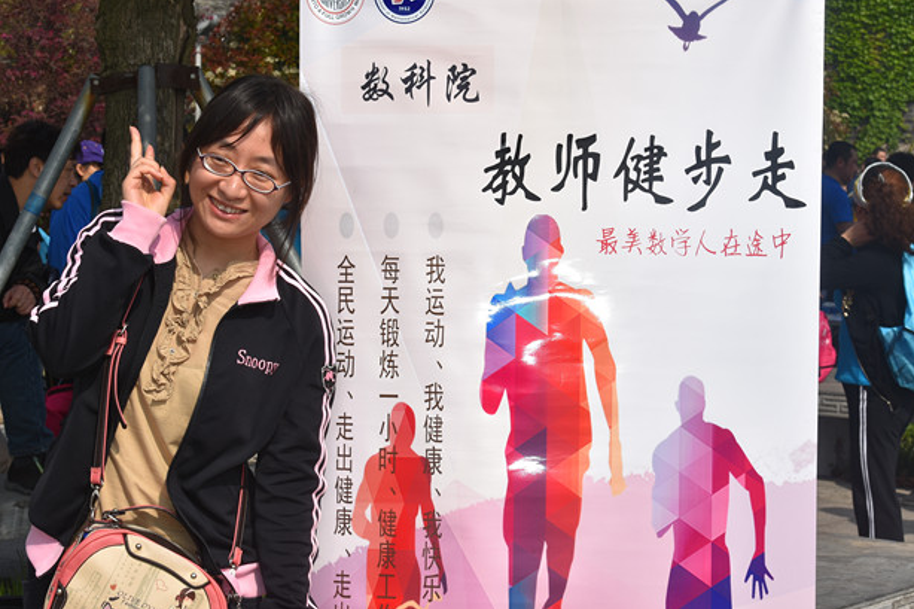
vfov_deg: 15.9
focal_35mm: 86
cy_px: 346
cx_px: 393
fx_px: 2183
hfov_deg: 23.6
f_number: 9
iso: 100
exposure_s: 1/250
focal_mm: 44
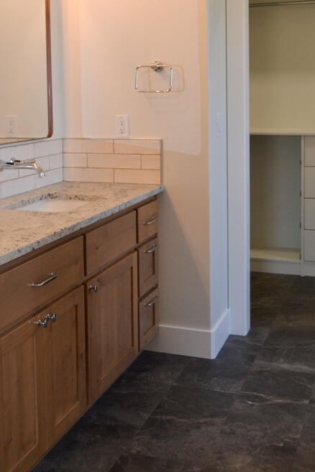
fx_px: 614
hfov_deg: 28.7
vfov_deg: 40.8
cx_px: 150
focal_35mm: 47
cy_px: 117
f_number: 4
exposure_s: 1/125
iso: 280
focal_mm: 19
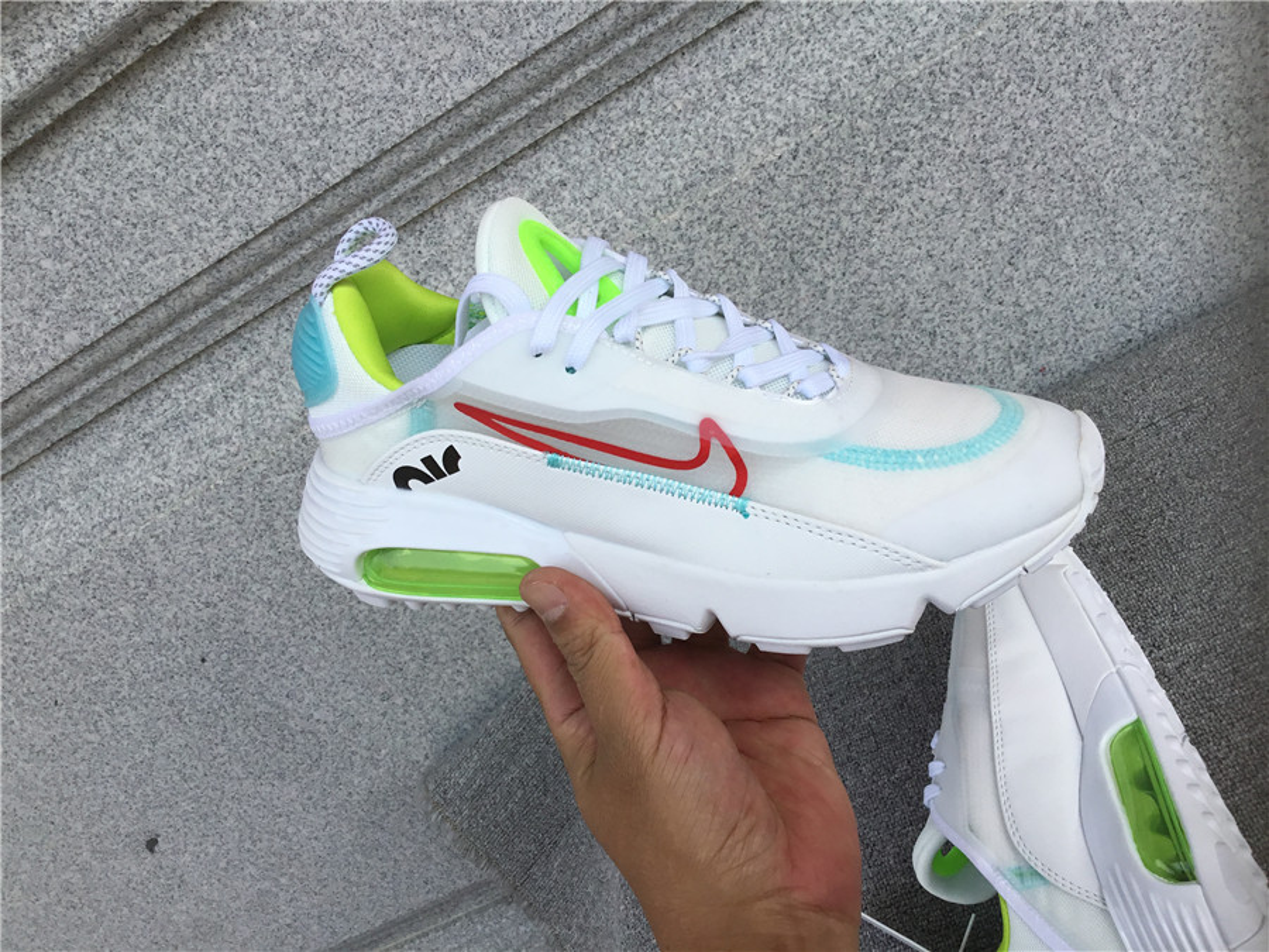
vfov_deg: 45.4
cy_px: 476
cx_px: 634
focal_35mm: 31
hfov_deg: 58.4
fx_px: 1136
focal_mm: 3.3
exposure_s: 1/876
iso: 25
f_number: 2.4
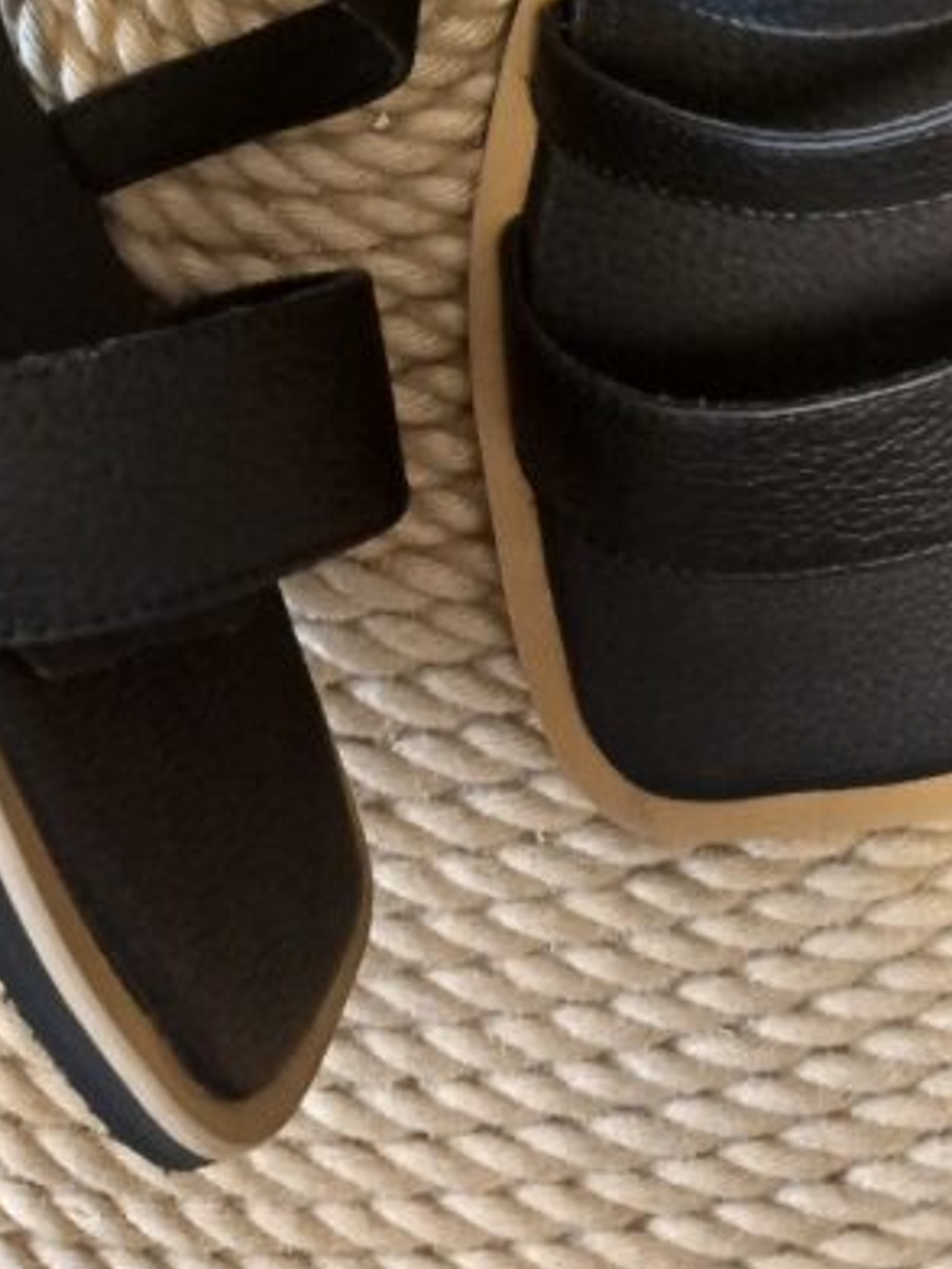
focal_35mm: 68
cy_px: -299
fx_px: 2493
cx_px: 385
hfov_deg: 21.6
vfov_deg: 25.3
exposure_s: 1/25
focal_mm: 4.6
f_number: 1.8
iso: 320
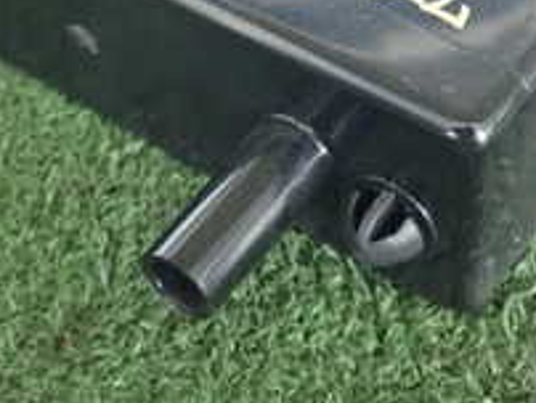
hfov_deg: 22.0
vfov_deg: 16.3
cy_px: -11
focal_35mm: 89
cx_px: 302
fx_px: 1380
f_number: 2.3
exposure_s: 1/80
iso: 800
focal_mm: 5.5
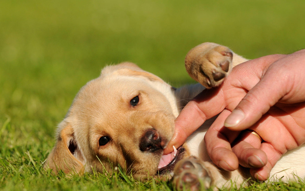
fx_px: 1712
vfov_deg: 6.4
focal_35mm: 206
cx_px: 167
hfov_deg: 10.2
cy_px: 100
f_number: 4
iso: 200
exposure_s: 1/2000
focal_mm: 116
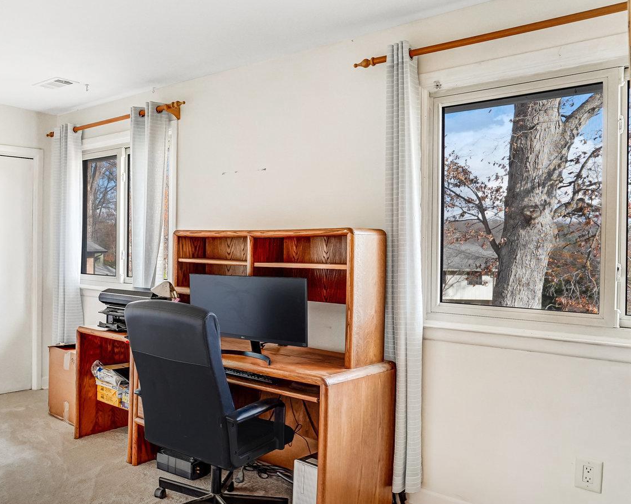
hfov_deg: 55.6
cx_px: 114
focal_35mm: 29
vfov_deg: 50.0
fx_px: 541
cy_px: 248
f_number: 8
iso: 1250
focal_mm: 17
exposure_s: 1/20
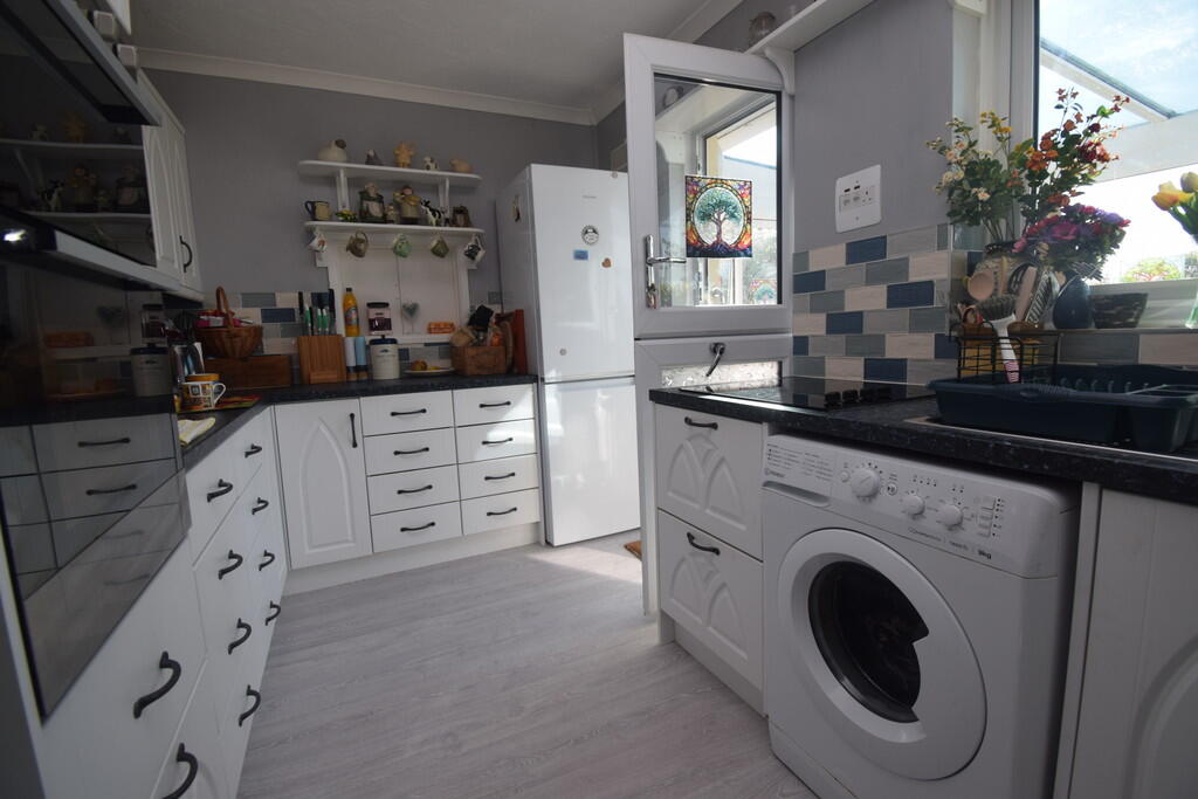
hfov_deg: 100.4
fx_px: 499
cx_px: 599
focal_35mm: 15
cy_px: 400
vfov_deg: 77.3
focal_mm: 10
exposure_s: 1/200
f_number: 7.1
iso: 400
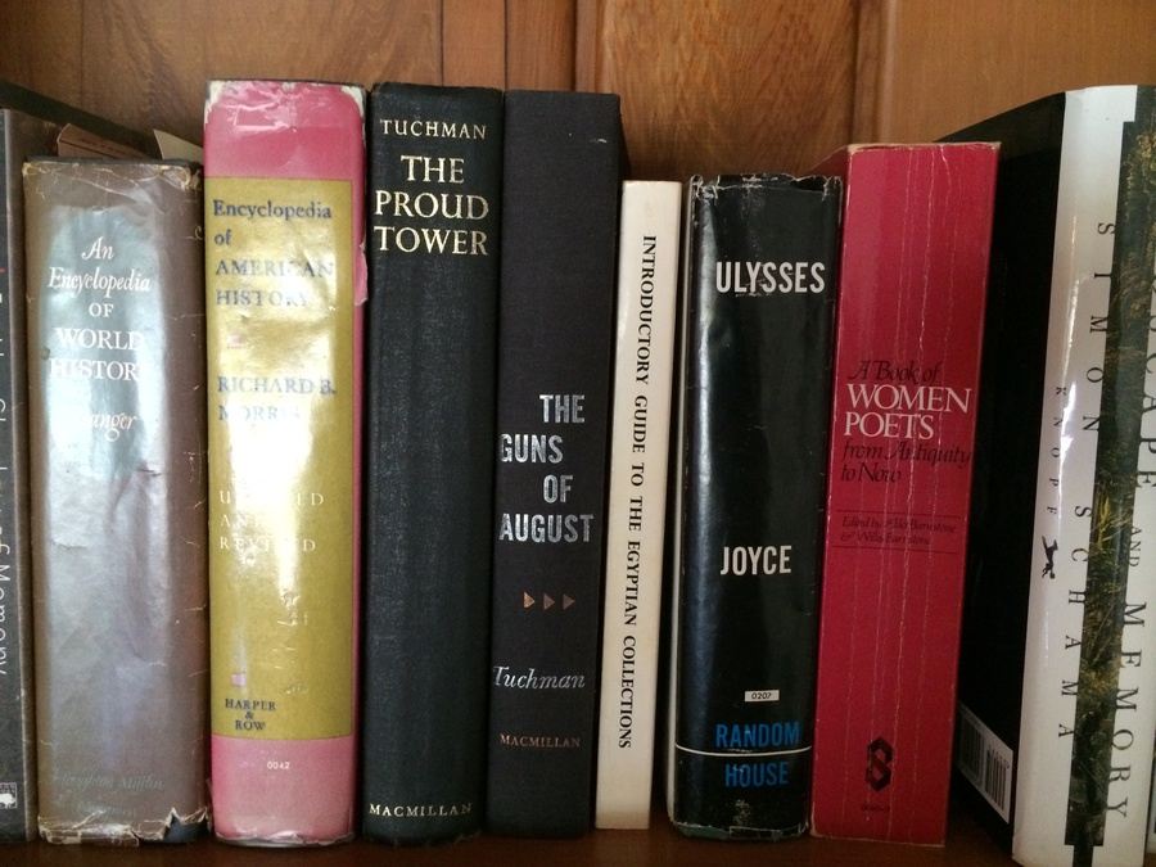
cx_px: 578
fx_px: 1002
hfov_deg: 60.0
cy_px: 434
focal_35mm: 30
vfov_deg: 46.8
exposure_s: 1/30
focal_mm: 4.12
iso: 320
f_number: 2.2
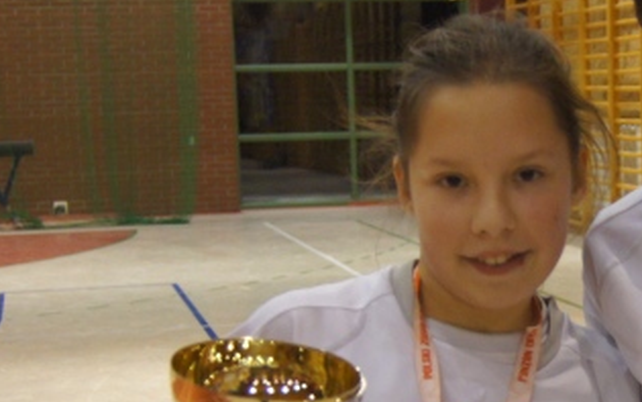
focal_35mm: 101
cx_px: 632
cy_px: 349
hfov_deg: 20.0
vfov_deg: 12.9
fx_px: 1767
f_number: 4
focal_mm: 26
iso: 1250
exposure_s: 1/160
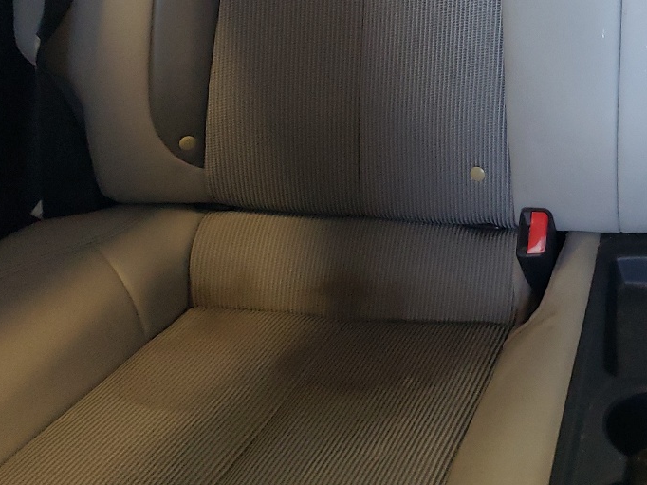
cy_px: -8
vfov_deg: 23.0
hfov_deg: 29.5
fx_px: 1140
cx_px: 656
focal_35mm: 61
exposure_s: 1/60.2
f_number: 1.5
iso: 256
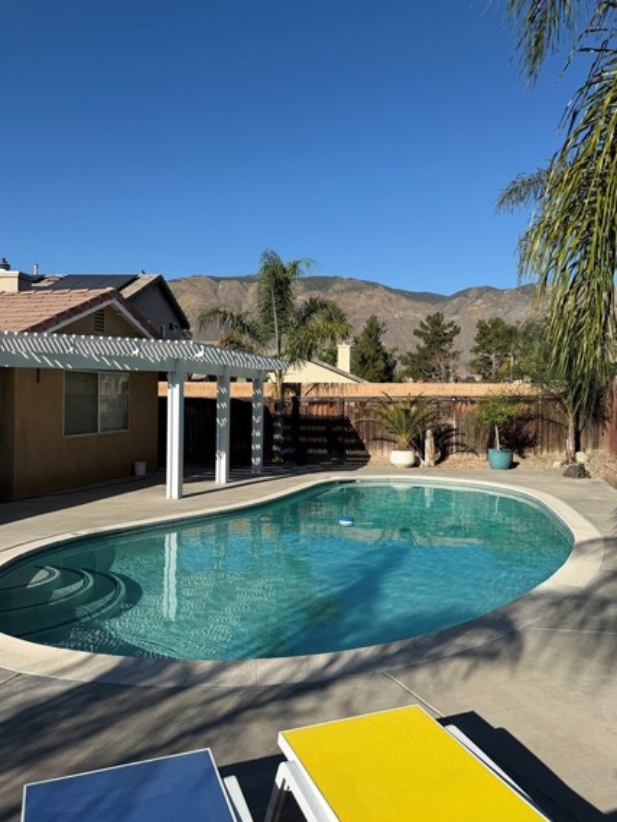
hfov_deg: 51.3
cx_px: 332
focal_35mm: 27
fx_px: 641
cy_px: 403
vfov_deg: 65.3
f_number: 1.78
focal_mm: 6.76
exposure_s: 1/6711
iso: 80
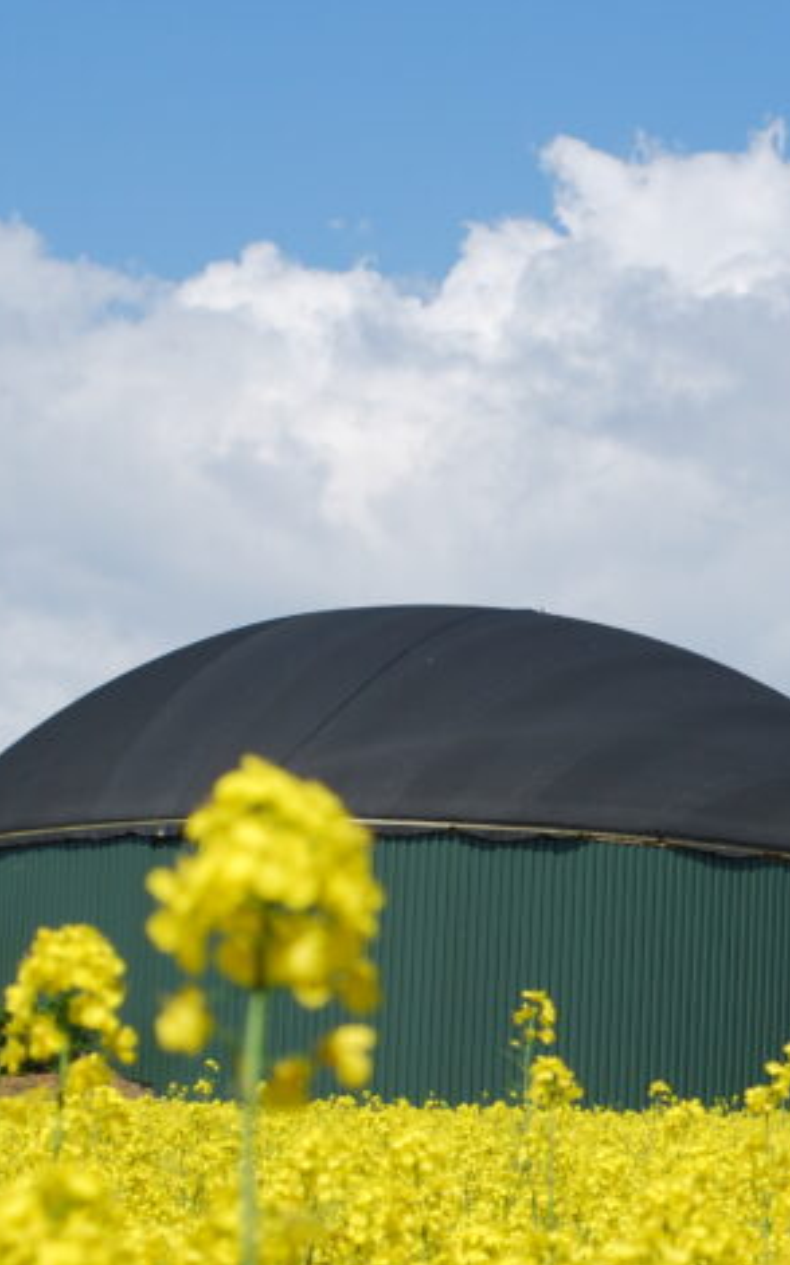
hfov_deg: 8.5
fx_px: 5275
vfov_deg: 13.7
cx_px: 962
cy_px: 826
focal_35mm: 153
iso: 100
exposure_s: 1/250
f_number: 9
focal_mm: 46
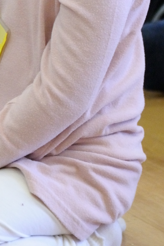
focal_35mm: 707
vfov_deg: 2.9
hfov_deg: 1.9
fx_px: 4829
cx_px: -37
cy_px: -72
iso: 1250
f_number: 4
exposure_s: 1/60
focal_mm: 120
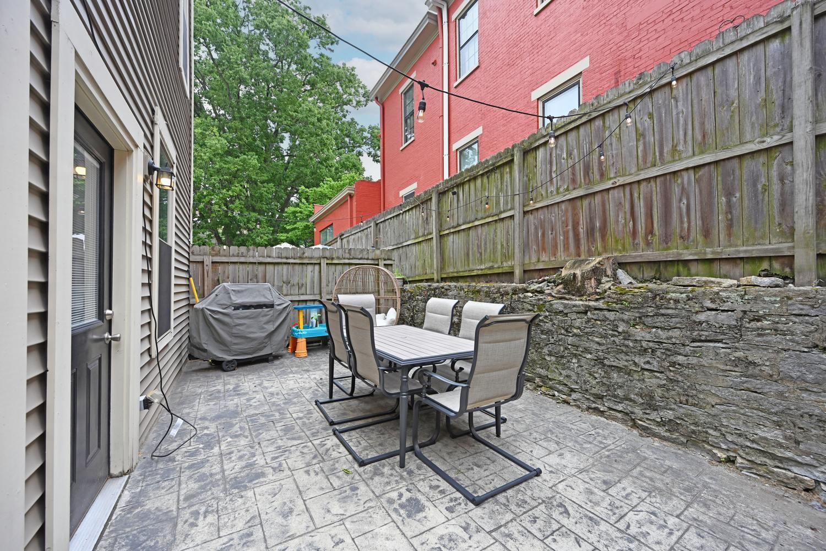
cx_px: 413
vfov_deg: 81.2
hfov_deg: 104.3
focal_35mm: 14
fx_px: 321
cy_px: 276
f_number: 5.6
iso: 200
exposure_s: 1/250
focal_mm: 14
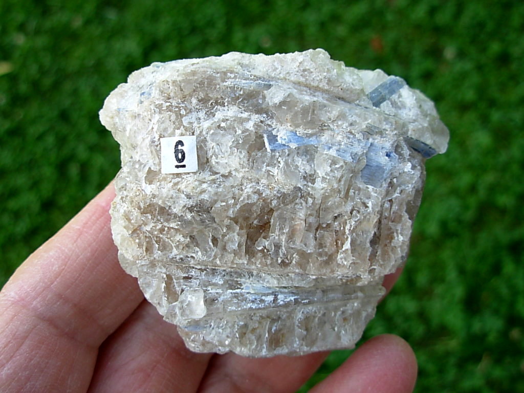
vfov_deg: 37.7
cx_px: 262
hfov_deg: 49.0
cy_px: 196
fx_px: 575
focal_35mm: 38
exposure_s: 1/222
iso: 50
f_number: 2.9
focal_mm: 6.3
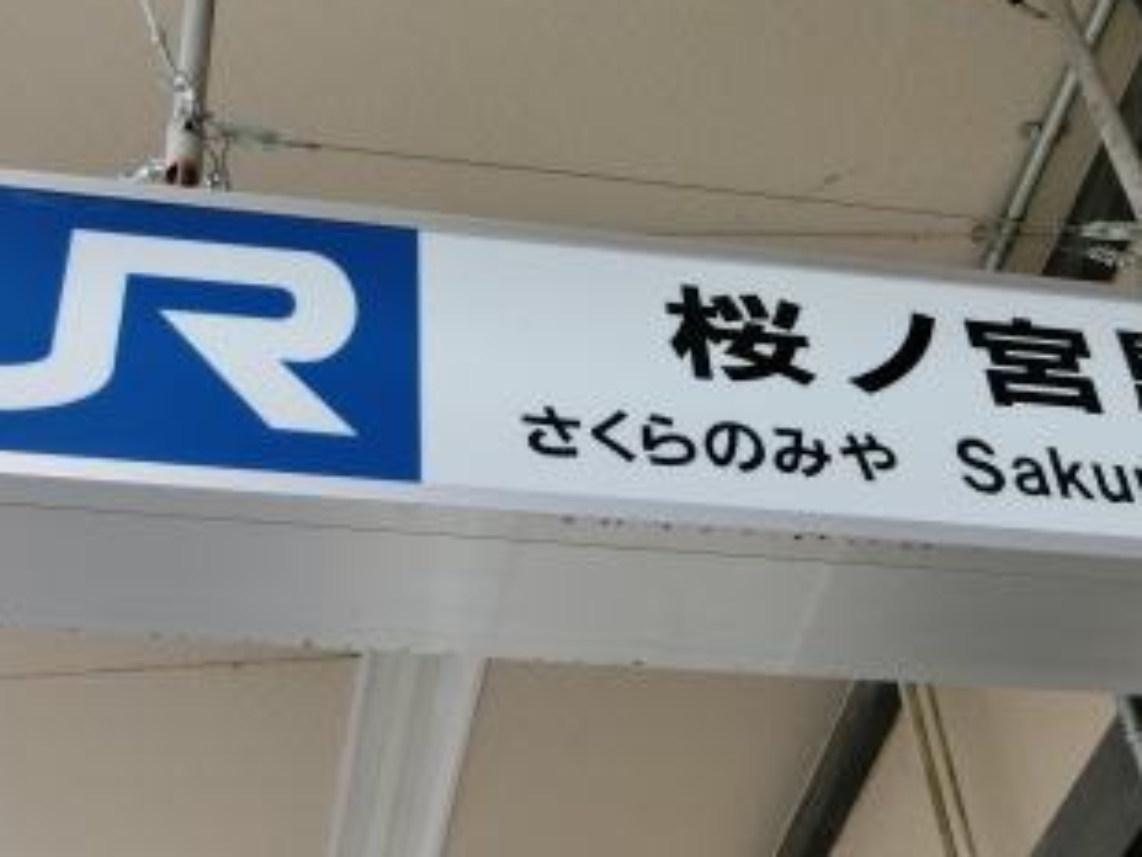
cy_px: 273
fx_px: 1980
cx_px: 617
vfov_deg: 24.3
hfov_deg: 32.2
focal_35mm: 60
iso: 80
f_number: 3.7
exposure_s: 1/250
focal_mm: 5.2
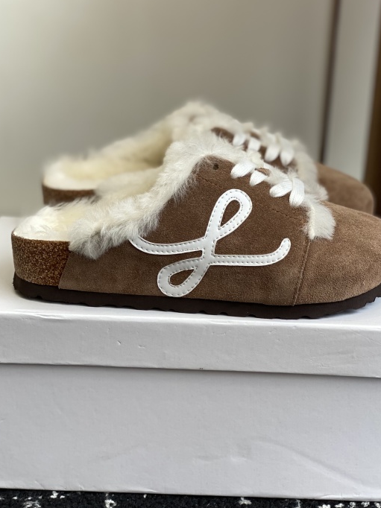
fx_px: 896
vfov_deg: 31.7
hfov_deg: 24.0
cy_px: 231
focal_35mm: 61
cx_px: 201
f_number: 2
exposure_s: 1/122
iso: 20
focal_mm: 6
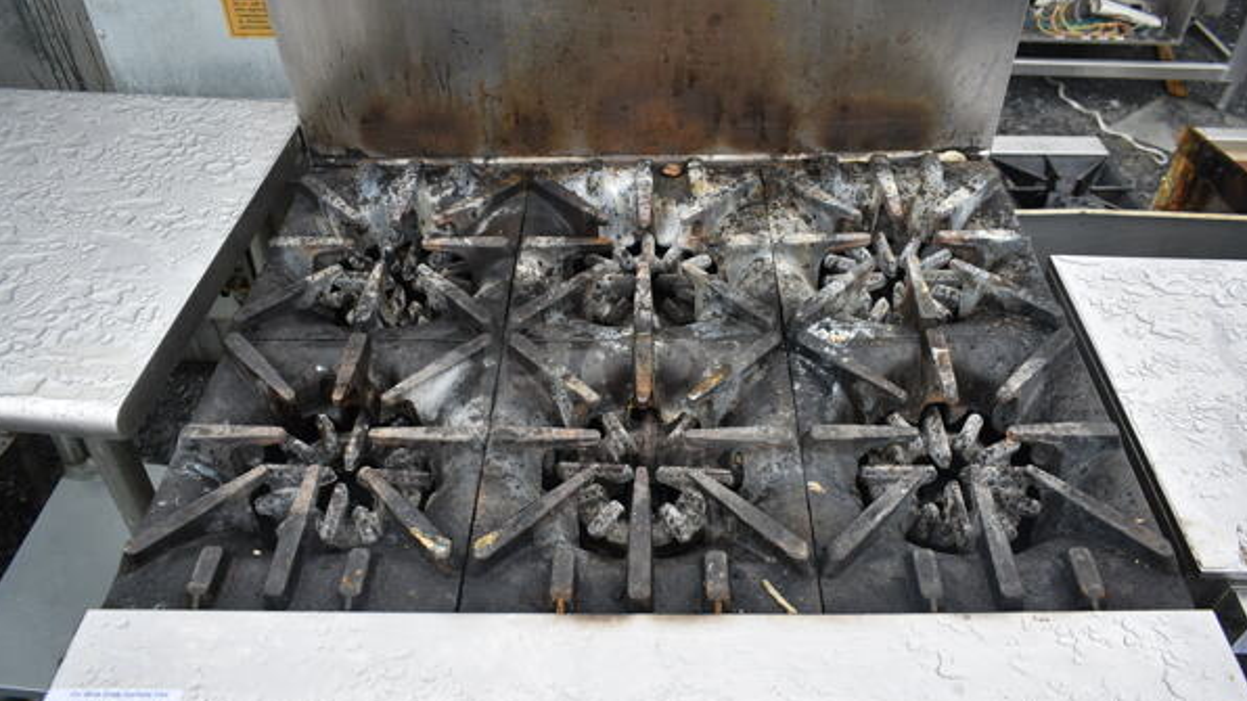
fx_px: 959
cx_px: 621
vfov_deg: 40.1
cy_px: 372
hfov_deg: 66.1
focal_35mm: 29
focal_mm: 18
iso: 100
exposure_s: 1/100
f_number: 5
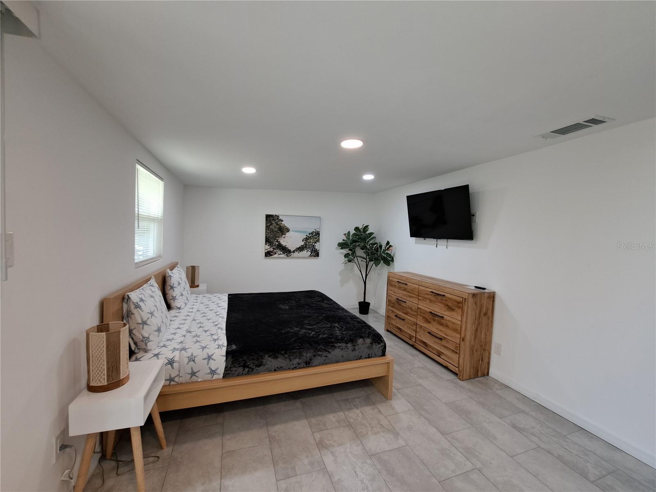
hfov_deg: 106.2
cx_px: 328
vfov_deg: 89.9
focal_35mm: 13
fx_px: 246
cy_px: 246
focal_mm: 1.74
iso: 80
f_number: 2.2
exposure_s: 1/40
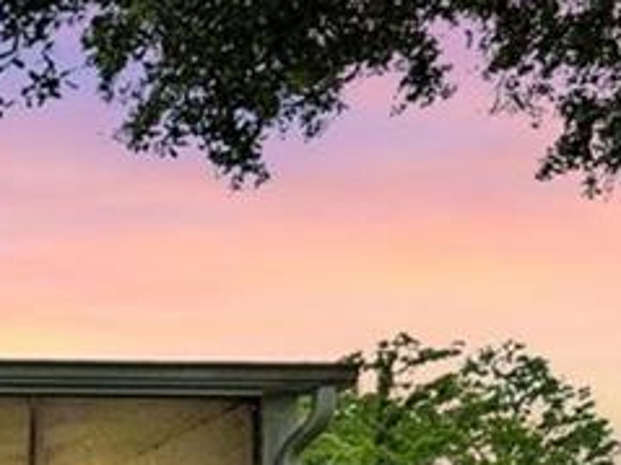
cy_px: 1005
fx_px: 1614
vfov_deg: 13.4
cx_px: -902
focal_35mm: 90
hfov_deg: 14.1
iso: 400
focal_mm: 14
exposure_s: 1/250
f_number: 8
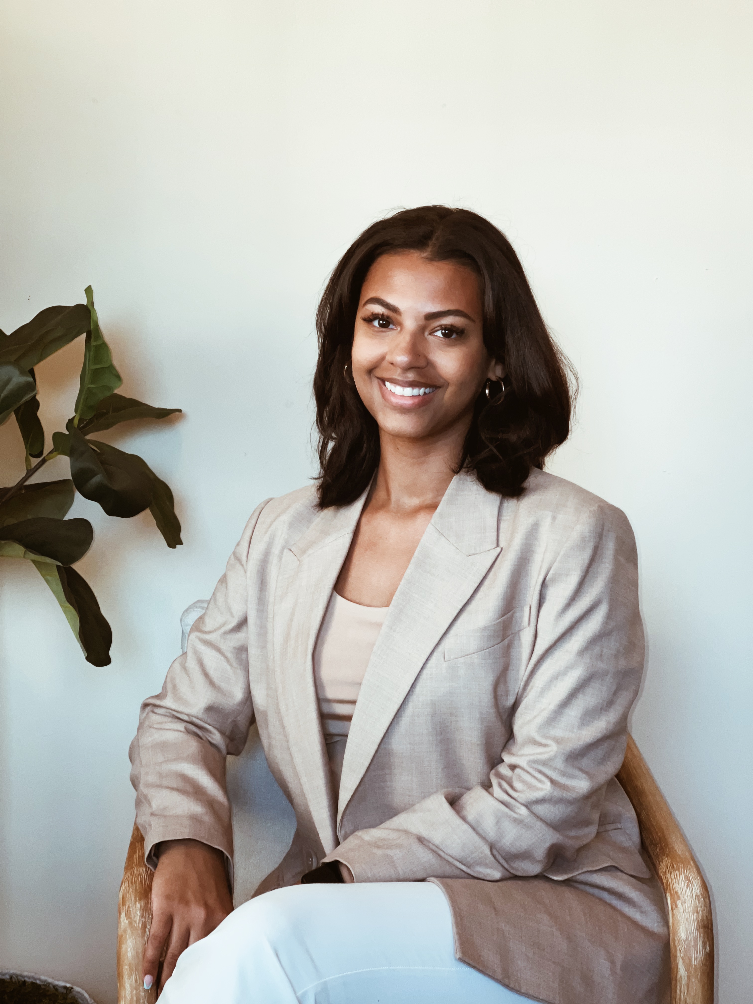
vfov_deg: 25.3
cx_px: 376
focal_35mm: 77
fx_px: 2233
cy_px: 502
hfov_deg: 19.1
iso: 160
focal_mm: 9
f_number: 2.8
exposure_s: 1/40
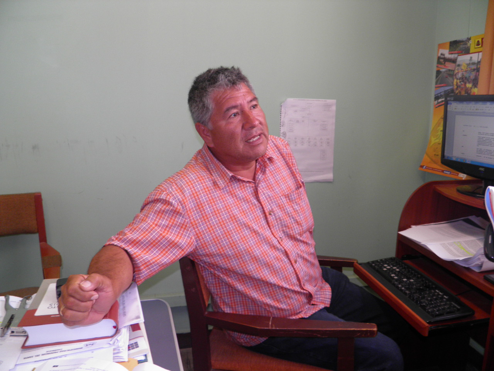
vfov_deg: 49.7
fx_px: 400
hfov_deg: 63.4
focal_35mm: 28
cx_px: 247
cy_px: 186
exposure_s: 1/30
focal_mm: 4.9
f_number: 2.8
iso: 100
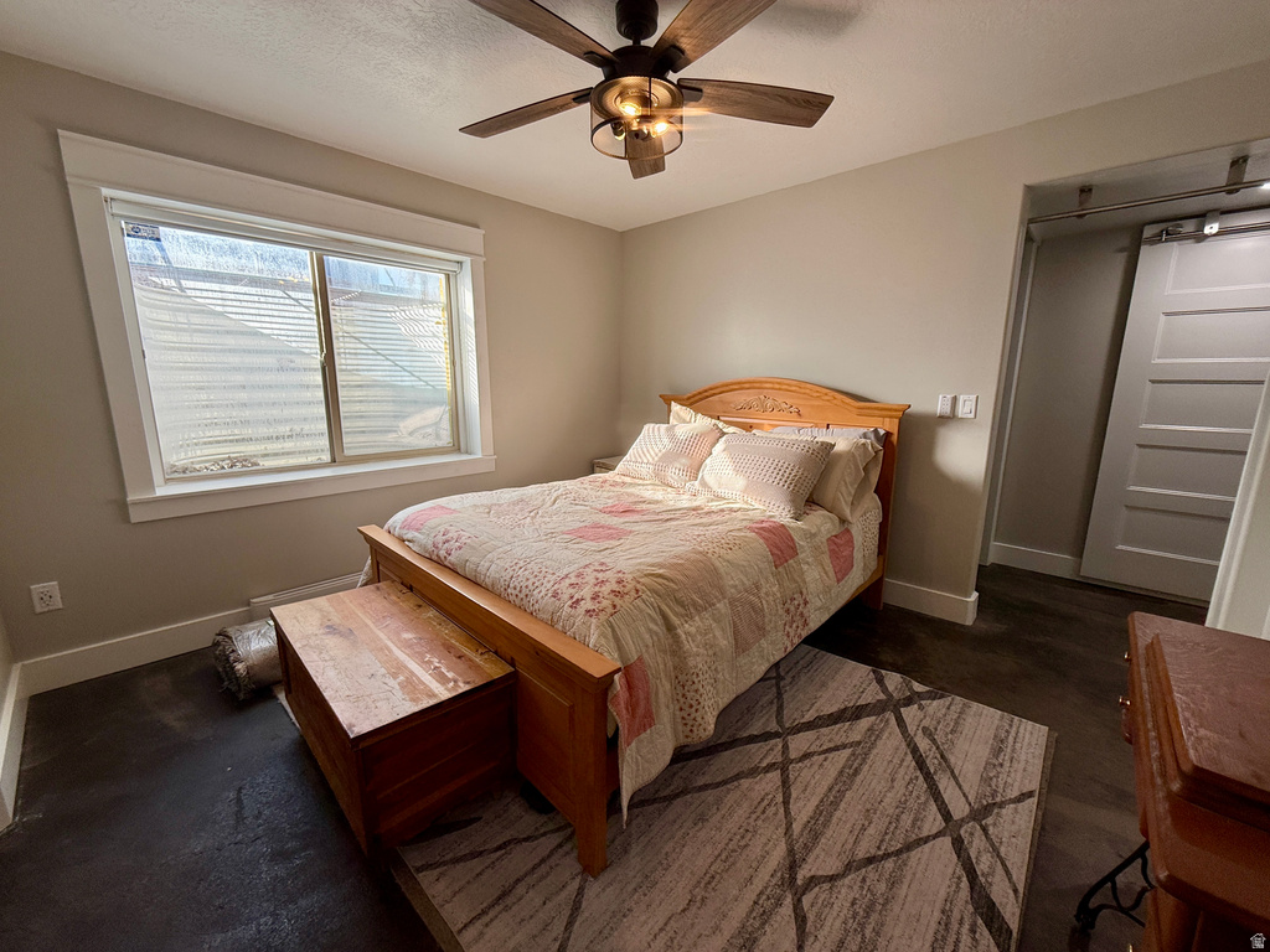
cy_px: 476
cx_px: 635
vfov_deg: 85.7
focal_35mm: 14
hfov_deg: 102.1
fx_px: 514
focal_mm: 2.22
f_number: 2.2
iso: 64
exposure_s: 1/150
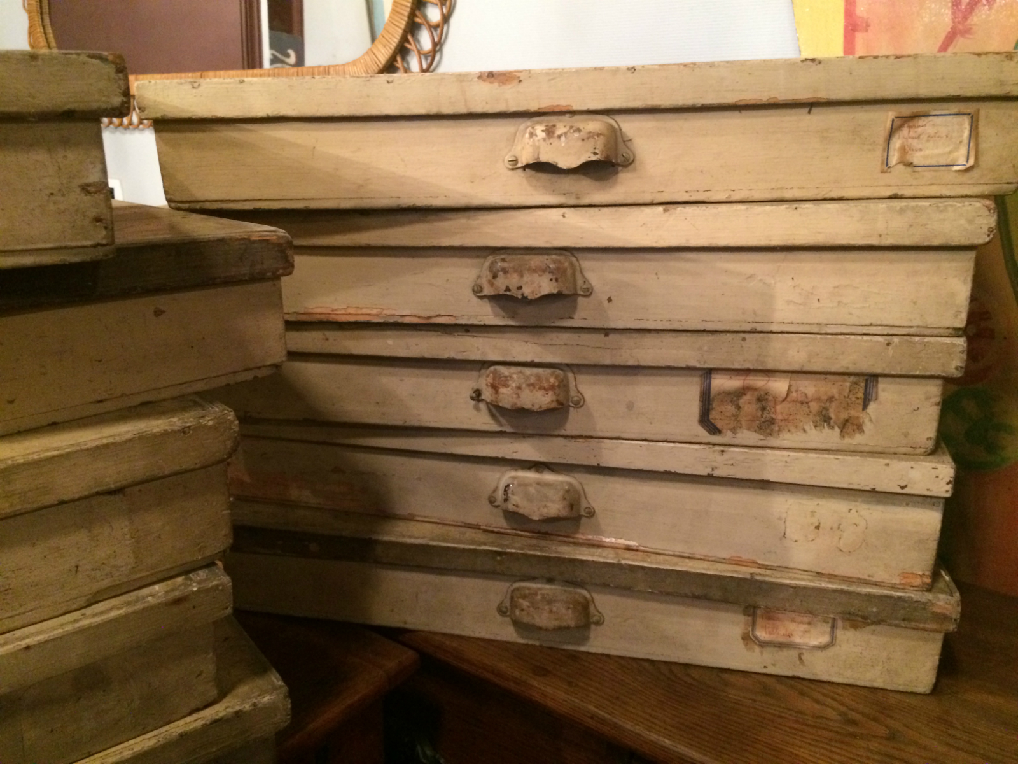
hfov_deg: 61.7
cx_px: 509
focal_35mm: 29
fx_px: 853
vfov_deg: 48.2
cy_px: 382
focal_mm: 4.15
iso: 400
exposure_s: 1/15
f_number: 2.2
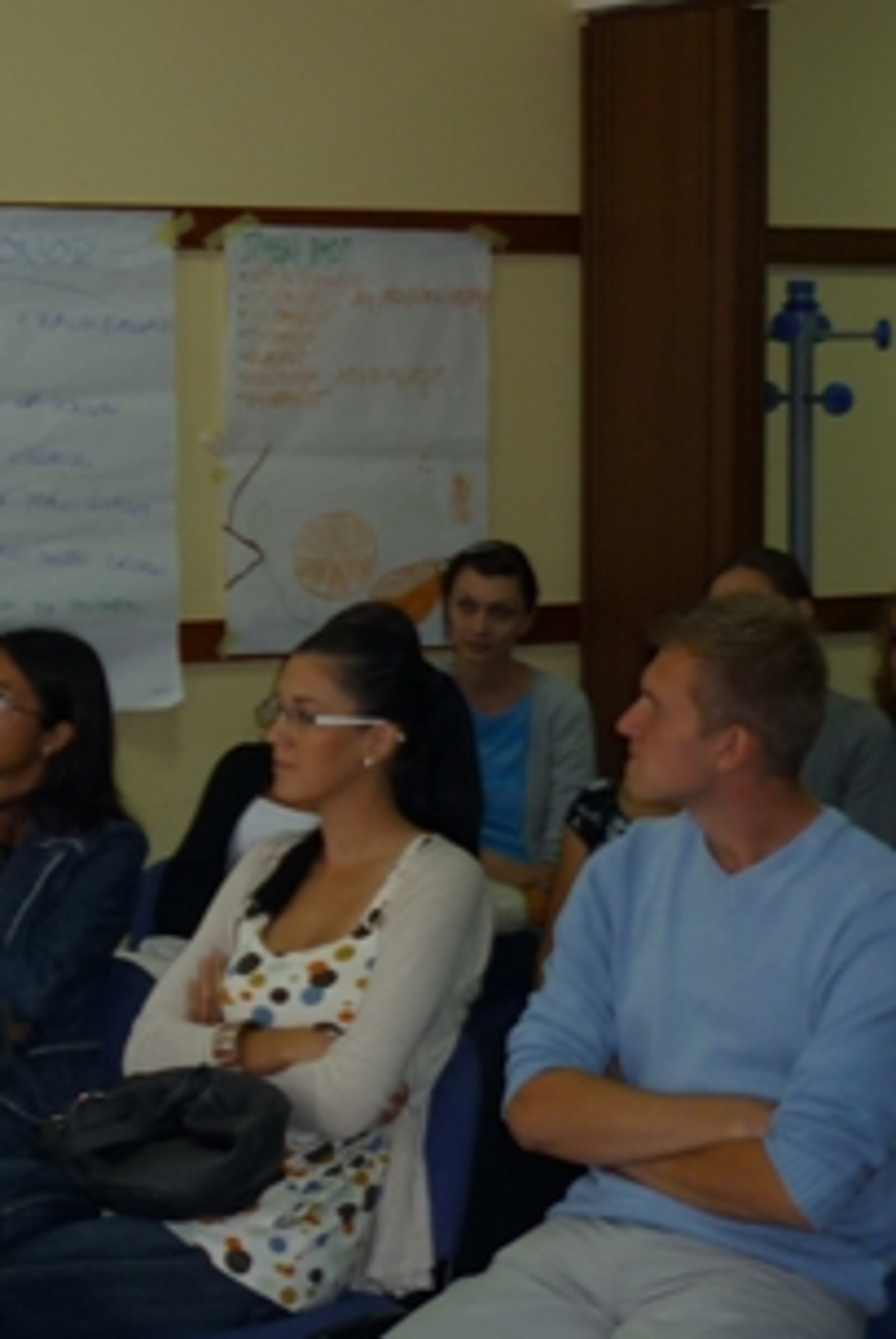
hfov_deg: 16.0
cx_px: 211
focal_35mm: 85
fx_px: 3166
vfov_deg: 23.9
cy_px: 733
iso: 80
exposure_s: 1/30
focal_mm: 6.4
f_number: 3
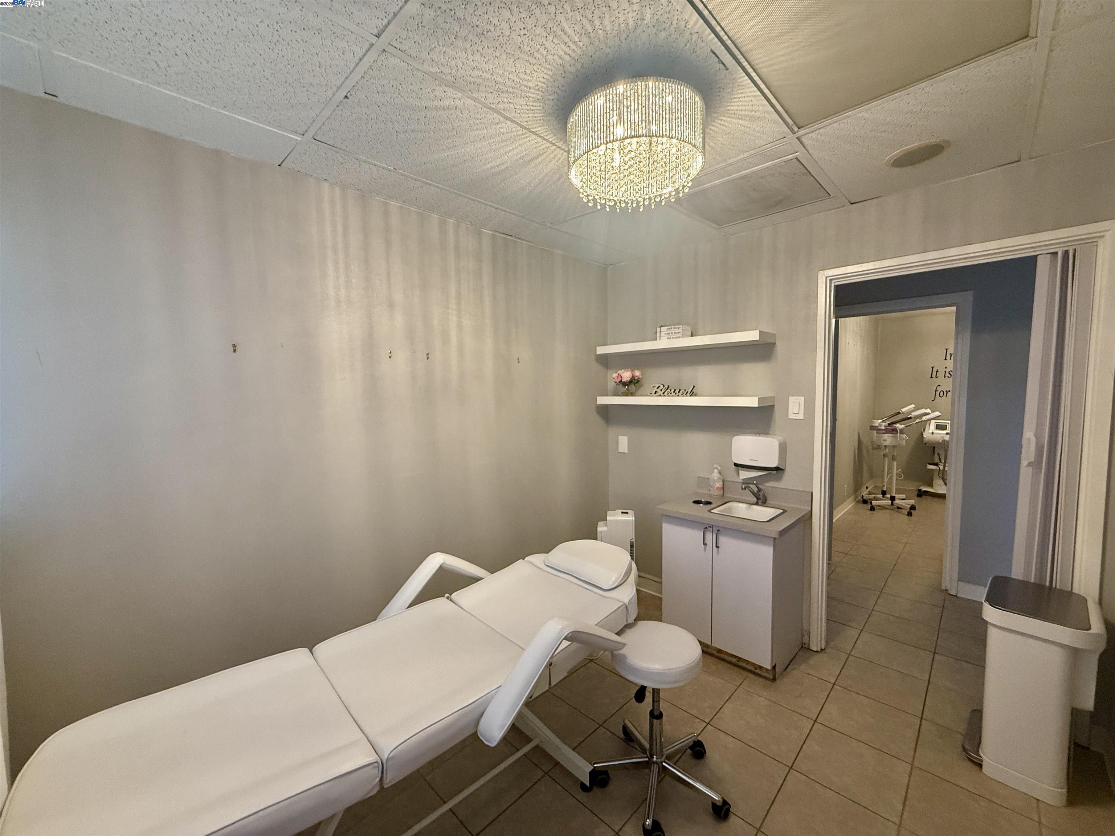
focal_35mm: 14
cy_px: 418
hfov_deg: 102.1
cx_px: 558
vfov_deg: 85.7
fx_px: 451
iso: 250
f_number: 2.2
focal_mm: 2.22
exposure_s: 1/60
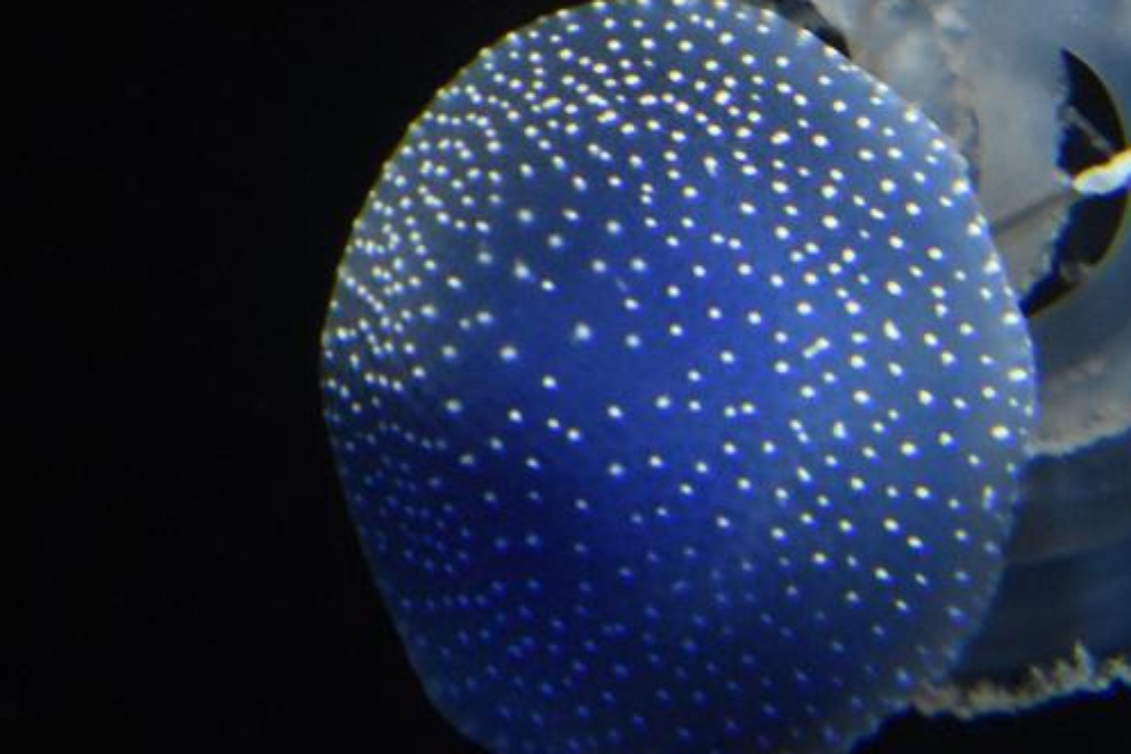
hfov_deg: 7.8
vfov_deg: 5.2
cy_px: 0
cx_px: 1265
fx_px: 8231
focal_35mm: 262
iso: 5000
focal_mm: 58
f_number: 8
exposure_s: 1/640
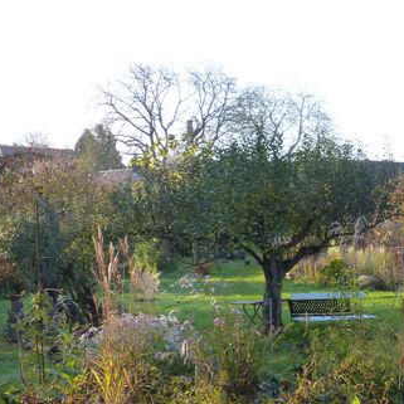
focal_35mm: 66
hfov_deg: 23.9
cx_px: 476
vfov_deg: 25.7
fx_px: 871
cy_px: 308
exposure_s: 1/200
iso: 160
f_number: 4
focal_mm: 5.2
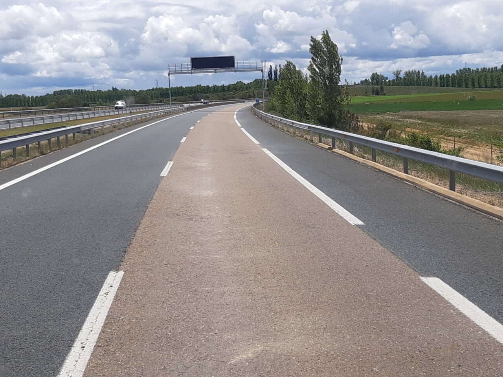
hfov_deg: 67.3
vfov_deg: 53.1
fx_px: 378
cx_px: 252
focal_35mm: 26
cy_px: 188
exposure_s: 1/2415
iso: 40
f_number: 1.7
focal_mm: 3.93
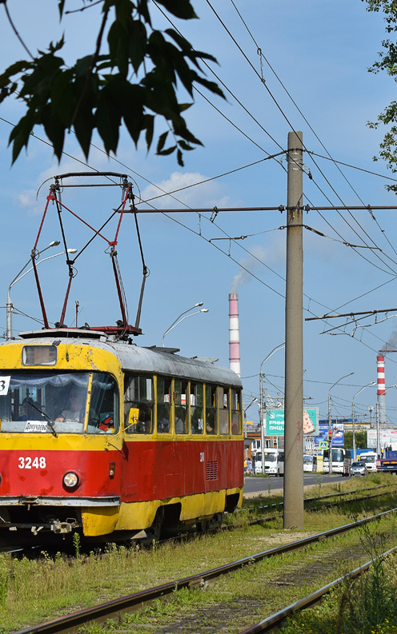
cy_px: 317
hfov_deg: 11.7
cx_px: 52
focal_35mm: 111
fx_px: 1921
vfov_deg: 18.8
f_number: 7.1
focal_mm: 48
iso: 200
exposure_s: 1/1000
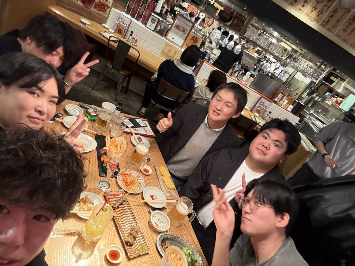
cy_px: 133
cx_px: 178
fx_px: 236
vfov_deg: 58.9
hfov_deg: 73.9
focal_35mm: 23
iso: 250
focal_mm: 2.69
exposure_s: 1/33
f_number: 1.9
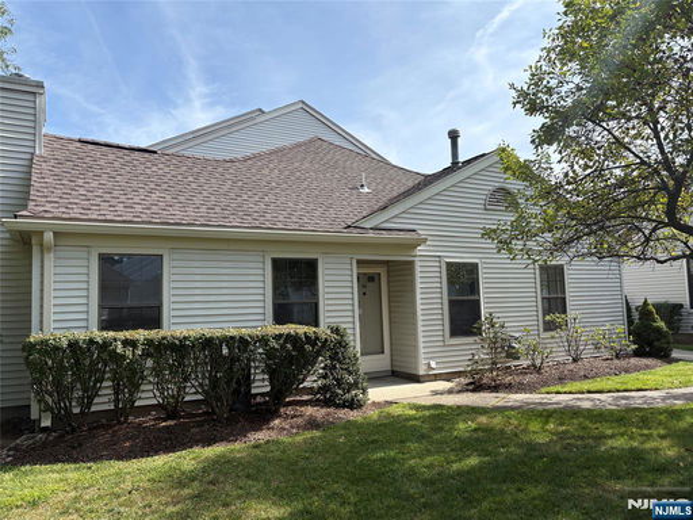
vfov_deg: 53.1
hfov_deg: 67.3
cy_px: 260
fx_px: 521
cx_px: 346
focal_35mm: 26
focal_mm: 5.96
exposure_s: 1/2075
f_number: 1.6
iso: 64
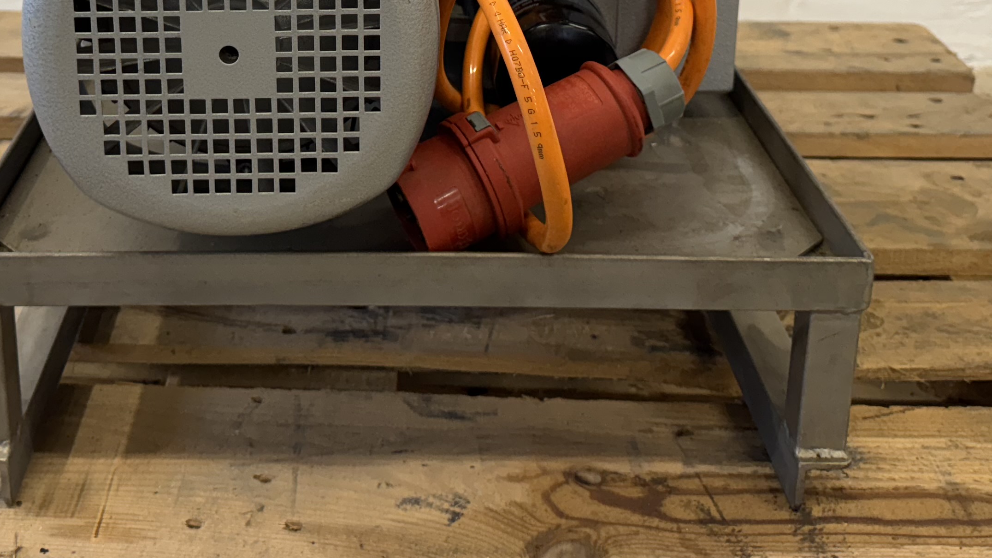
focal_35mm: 49
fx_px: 1289
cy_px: -101
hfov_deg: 41.7
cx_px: 354
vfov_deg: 22.6
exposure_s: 1/100
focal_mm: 6.76
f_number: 1.78
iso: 160
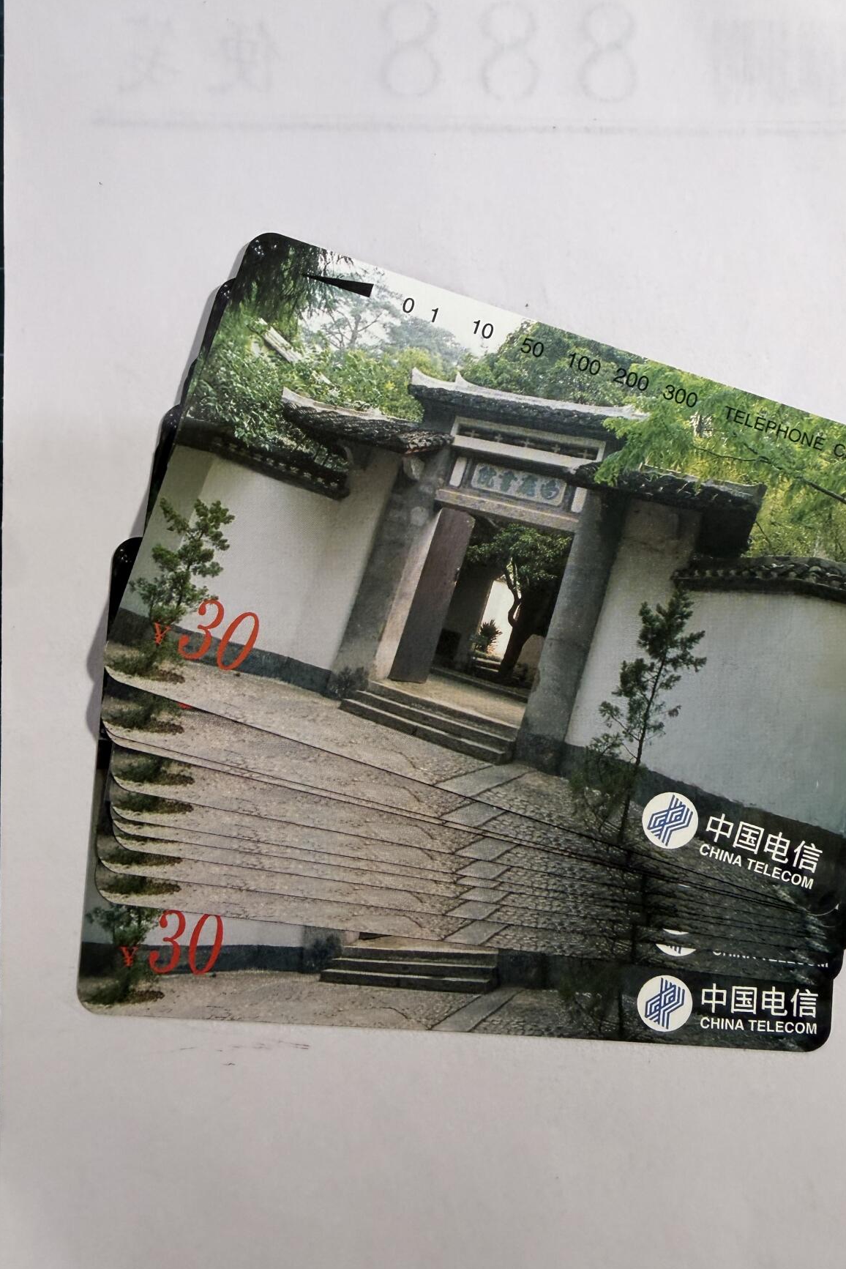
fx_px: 951
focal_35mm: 27
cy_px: 630
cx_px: 492
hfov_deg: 47.8
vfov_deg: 67.4
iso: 200
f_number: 2.2
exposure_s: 1/100
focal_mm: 2.22
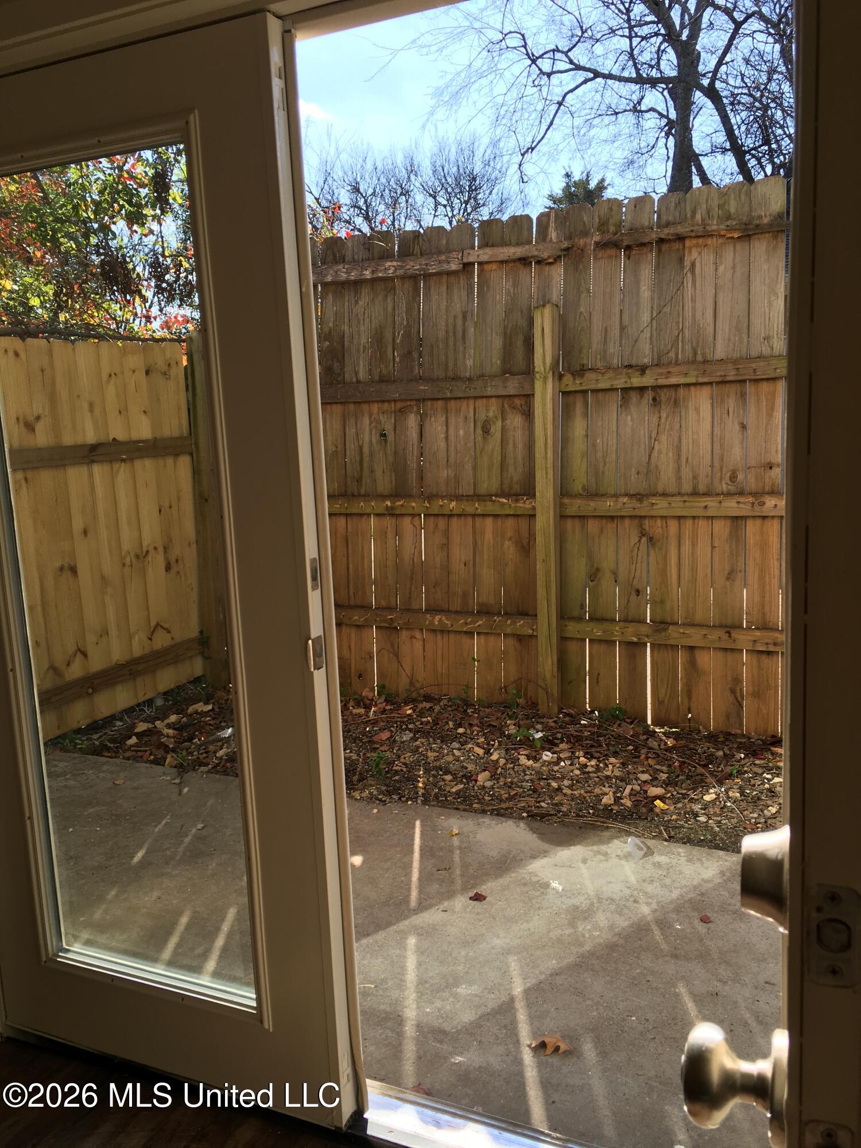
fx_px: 962
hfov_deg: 48.2
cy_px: 574
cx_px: 430
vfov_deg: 61.7
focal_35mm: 29
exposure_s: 1/460
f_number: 2.2
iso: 25
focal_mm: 4.15
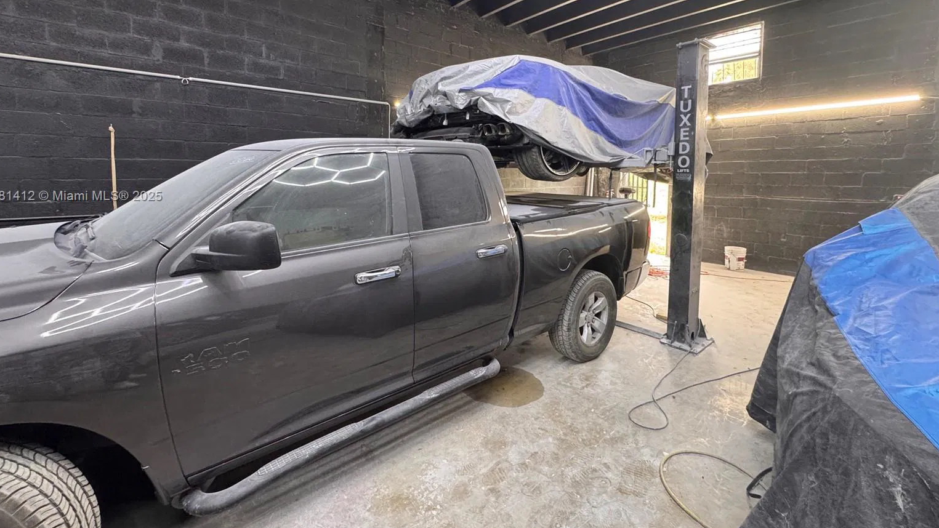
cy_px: 197
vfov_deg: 66.1
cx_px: 457
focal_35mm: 16
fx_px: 398
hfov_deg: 99.3
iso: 320
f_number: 2.2
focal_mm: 2.22
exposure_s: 1/60
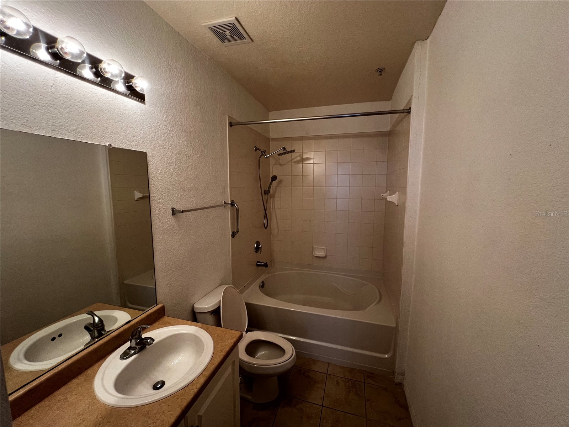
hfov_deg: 106.2
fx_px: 214
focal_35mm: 13
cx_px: 284
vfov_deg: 89.9
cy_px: 214
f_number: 1.8
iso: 160
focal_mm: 1.57
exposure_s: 1/120
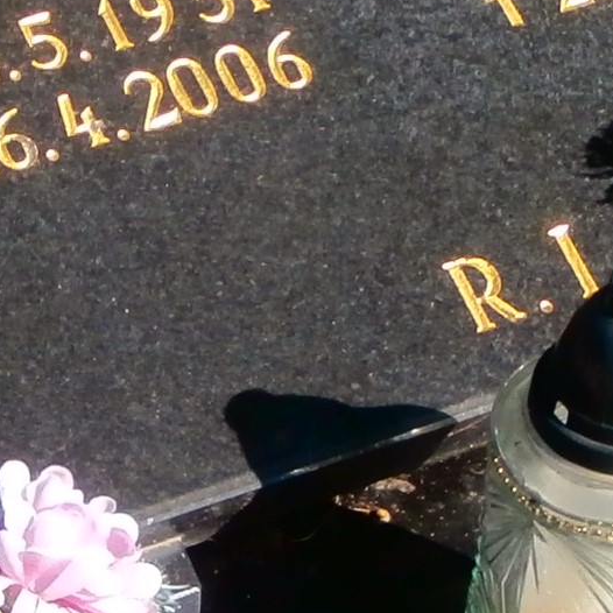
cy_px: 79
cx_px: 82
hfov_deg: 11.5
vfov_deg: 11.5
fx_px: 3025
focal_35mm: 151
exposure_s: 1/500
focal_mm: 5.36
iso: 100
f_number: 3.5
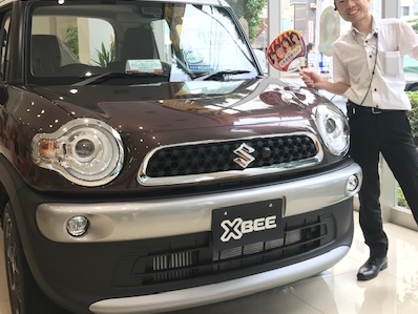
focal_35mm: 45
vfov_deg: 32.1
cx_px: 221
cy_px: 121
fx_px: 544
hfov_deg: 42.0
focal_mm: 3.99
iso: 40
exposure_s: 1/99
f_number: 1.8
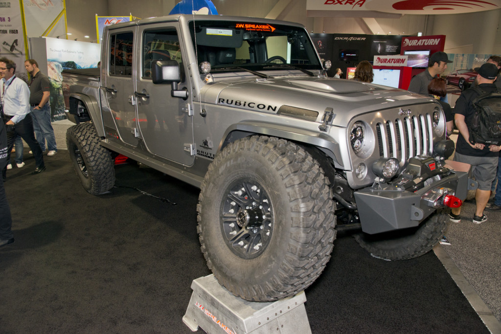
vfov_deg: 47.9
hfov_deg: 67.4
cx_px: 250
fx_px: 376
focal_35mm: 27
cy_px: 167
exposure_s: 1/60
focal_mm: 27
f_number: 7.1
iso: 1250
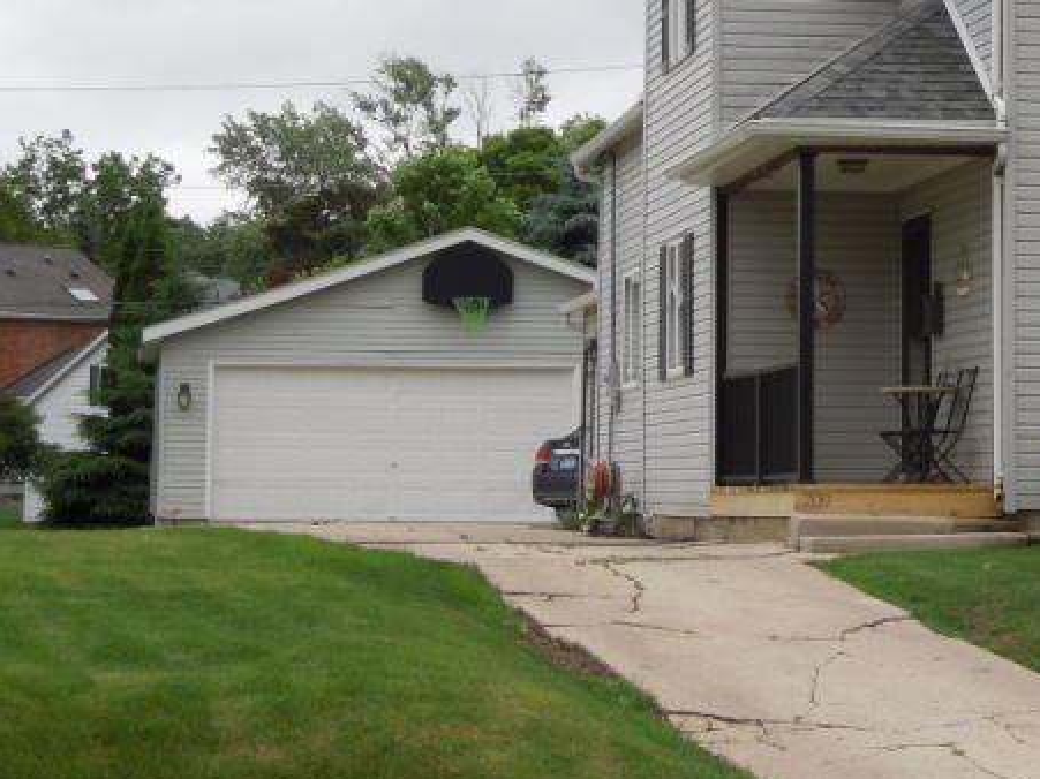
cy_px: 129
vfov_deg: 13.5
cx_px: 920
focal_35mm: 109
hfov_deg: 17.8
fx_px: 3274
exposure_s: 1/400
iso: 100
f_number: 4
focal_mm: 8.7
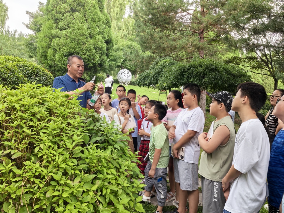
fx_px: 279
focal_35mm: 34
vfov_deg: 41.8
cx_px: 142
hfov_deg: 54.0
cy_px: 106
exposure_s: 1/100
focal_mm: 5.75
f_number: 4
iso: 80
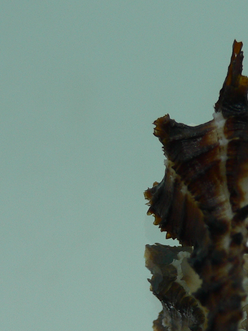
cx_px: 216
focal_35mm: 70
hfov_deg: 20.6
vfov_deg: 27.6
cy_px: 214
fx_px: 669
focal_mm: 4.6
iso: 80
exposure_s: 1/80
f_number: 2.8
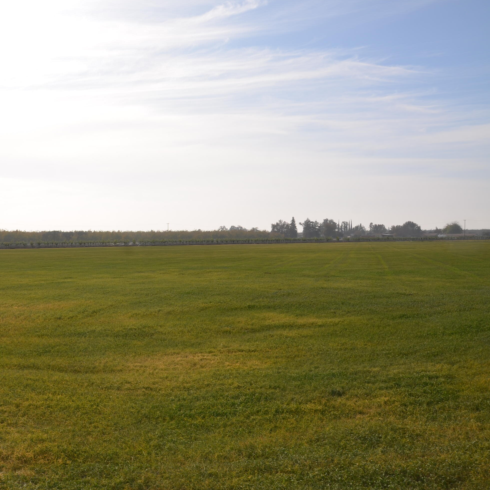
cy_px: 243
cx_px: 119
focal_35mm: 35
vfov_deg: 47.2
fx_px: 561
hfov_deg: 45.5
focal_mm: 18
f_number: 11
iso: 100
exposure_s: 1/250
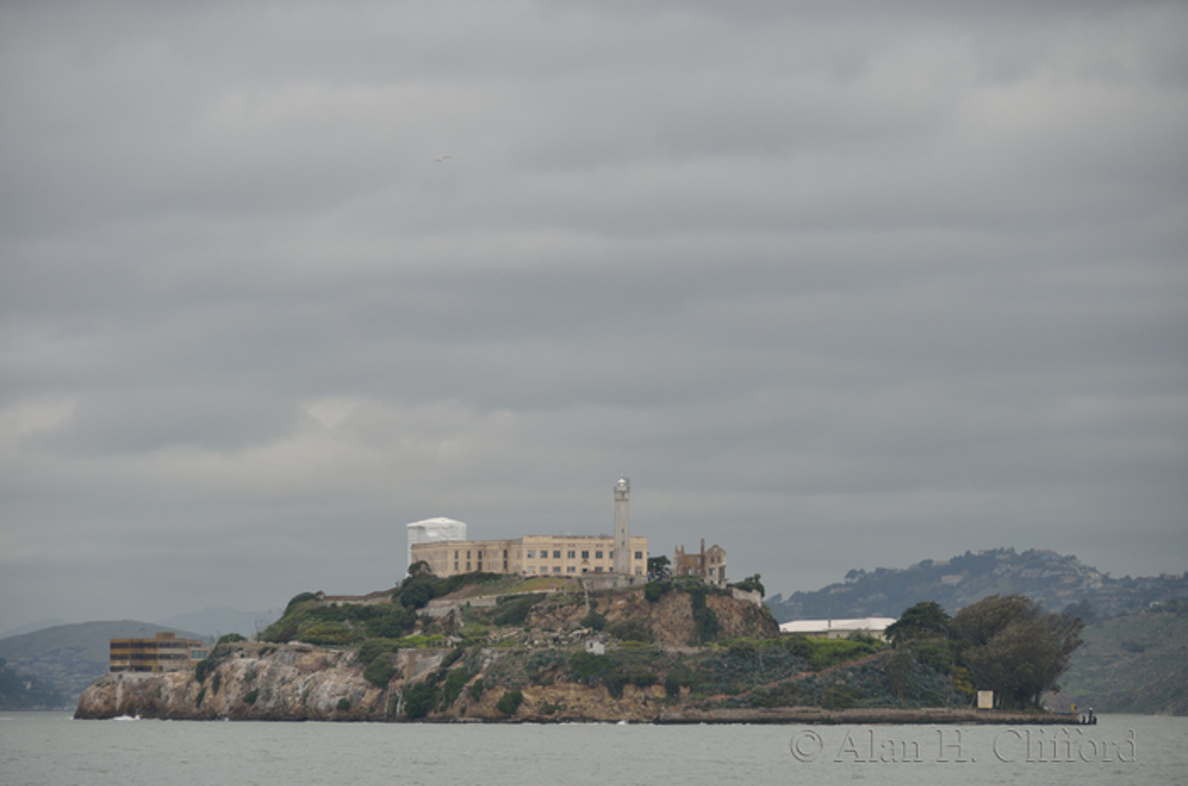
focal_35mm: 202
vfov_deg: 6.7
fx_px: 6666
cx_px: 594
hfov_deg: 10.2
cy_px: 393
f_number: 6.3
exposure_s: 1/250
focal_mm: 135
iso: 100
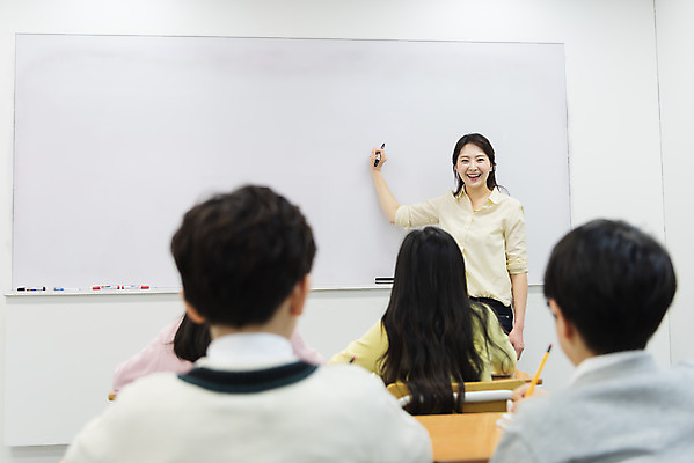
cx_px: 347
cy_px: 232
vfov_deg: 35.1
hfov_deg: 50.7
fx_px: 733
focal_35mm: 38
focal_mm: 38
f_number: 2.8
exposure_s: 1/250
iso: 800
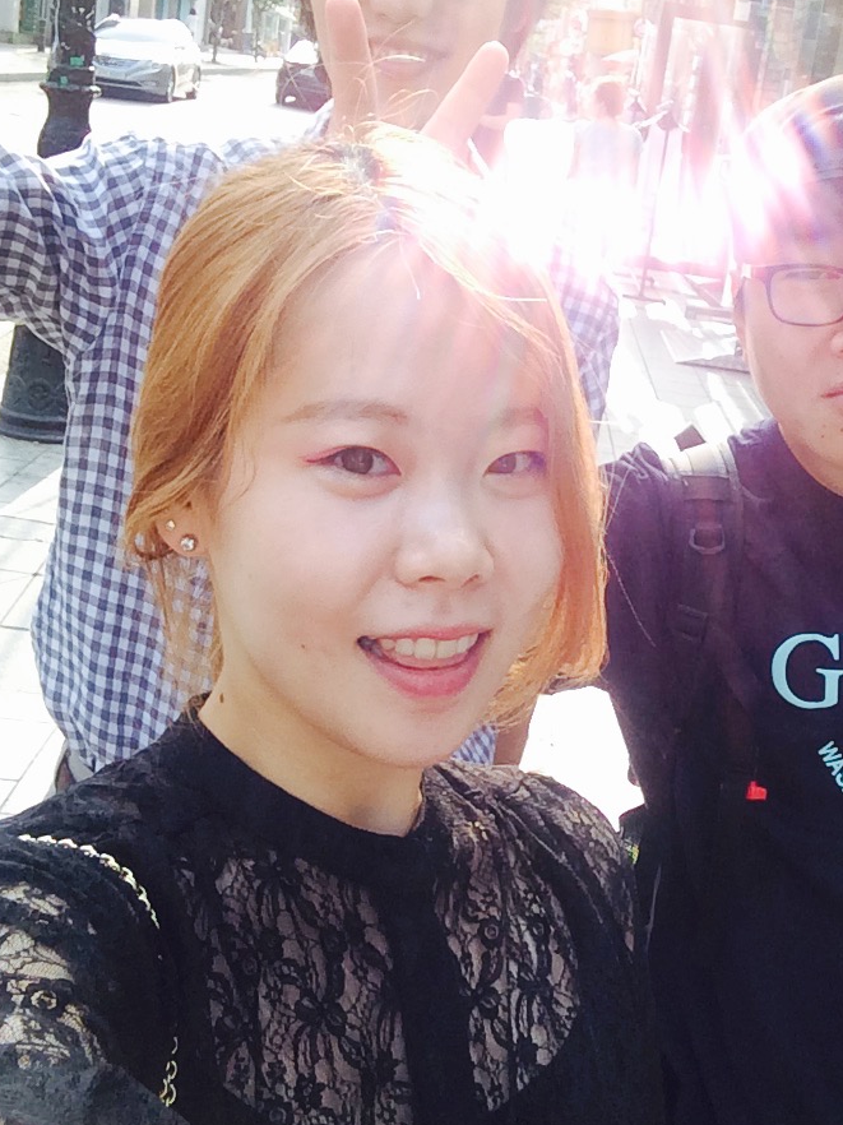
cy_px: 490
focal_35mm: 45
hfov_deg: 31.7
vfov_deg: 42.0
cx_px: 601
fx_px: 1462
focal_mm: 2.15
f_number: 2.4
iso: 50
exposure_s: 1/248
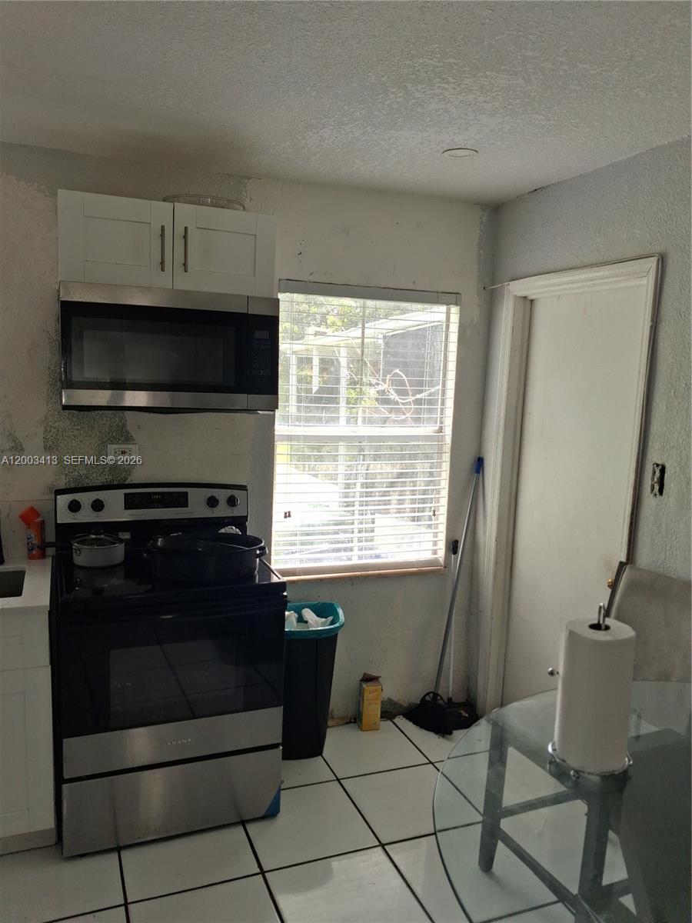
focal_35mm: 27
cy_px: 462
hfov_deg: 51.4
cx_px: 346
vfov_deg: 65.3
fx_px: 720
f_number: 1.8
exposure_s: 1/100
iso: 25
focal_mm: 4
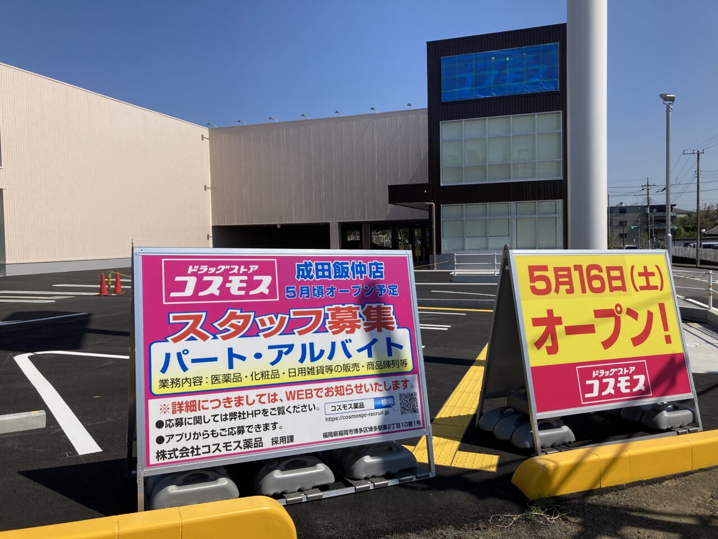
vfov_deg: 49.7
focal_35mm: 28
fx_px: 581
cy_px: 270
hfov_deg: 63.4
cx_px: 359
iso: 20
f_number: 1.8
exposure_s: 1/3690
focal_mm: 3.99
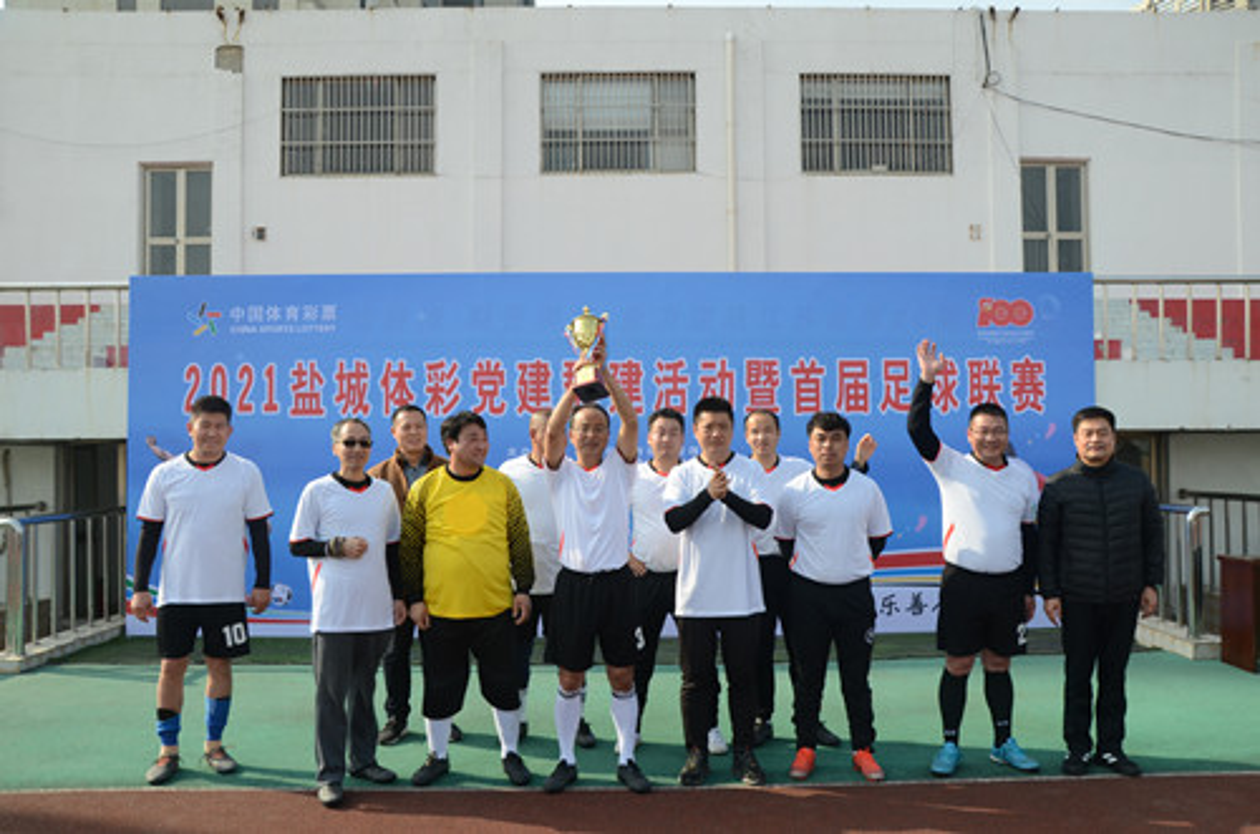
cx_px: 630
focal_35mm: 27
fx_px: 943
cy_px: 417
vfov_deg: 47.7
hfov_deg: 67.5
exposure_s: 1/800
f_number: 7.1
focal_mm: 18
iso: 400
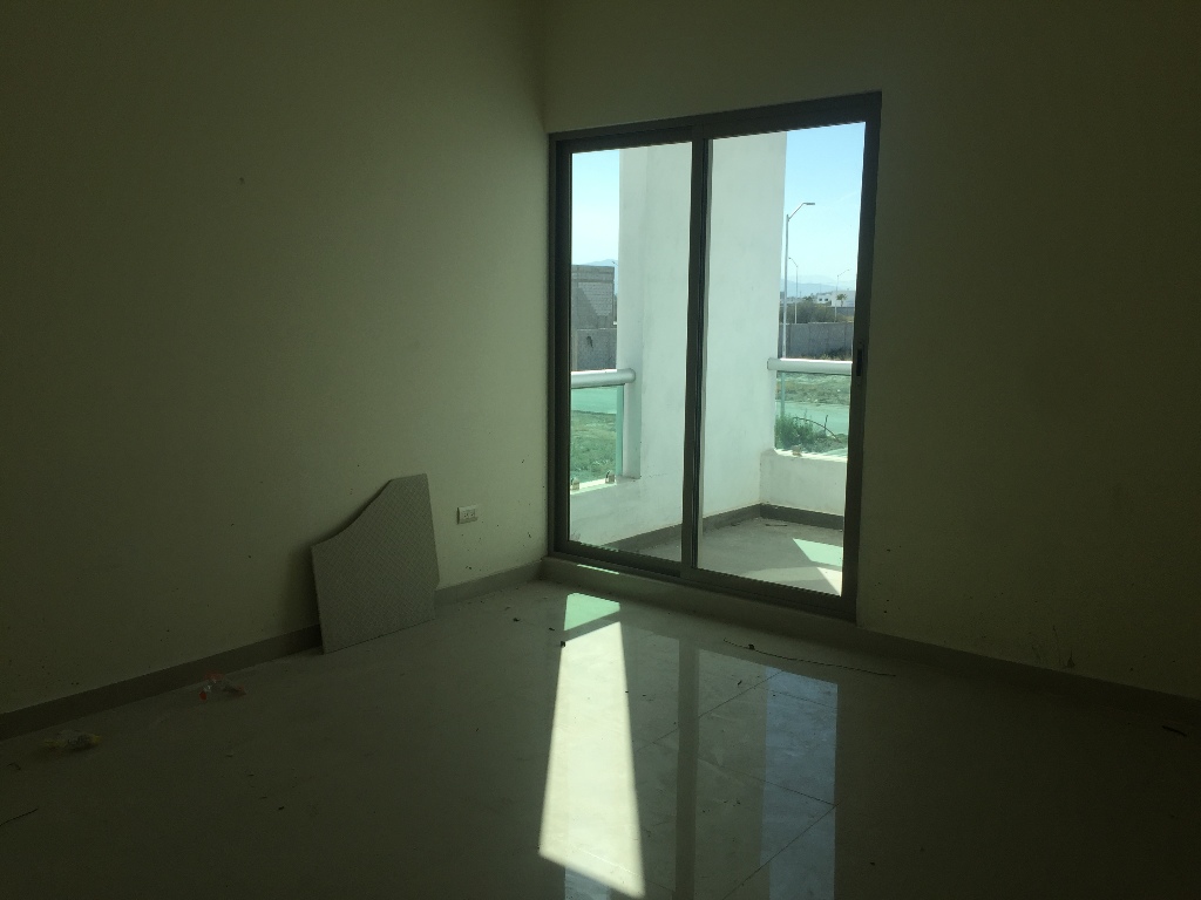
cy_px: 450
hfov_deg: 61.7
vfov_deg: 48.2
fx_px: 1006
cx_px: 600
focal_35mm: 29
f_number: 2.2
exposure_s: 1/1412
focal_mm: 4.15
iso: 32
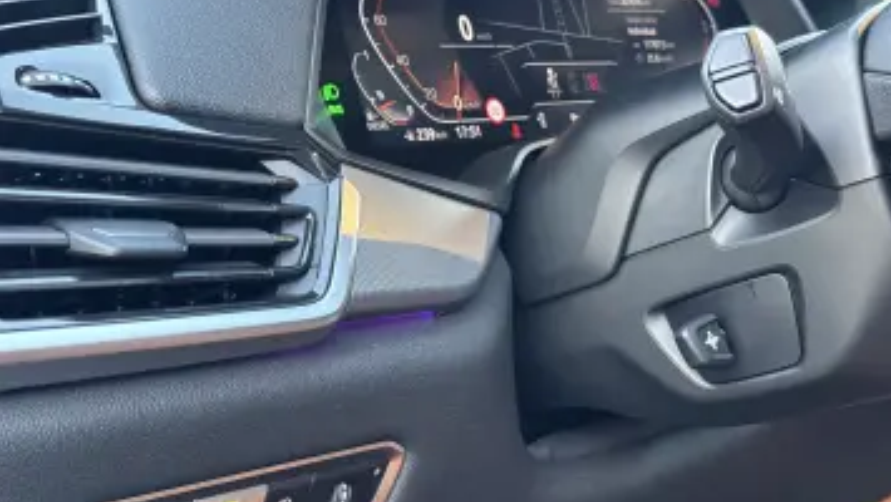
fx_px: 1253
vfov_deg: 22.6
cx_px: 447
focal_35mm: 53
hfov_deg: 39.2
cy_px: 319
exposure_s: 1/35
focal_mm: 6.76
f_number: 1.78
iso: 500
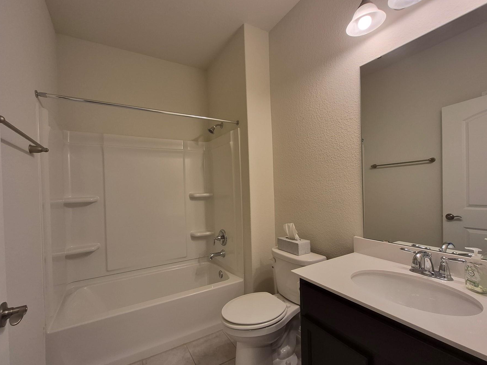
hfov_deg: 98.2
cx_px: 239
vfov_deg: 81.6
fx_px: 211
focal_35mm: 15
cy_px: 195
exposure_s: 1/60
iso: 100
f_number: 2.2
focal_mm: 1.74
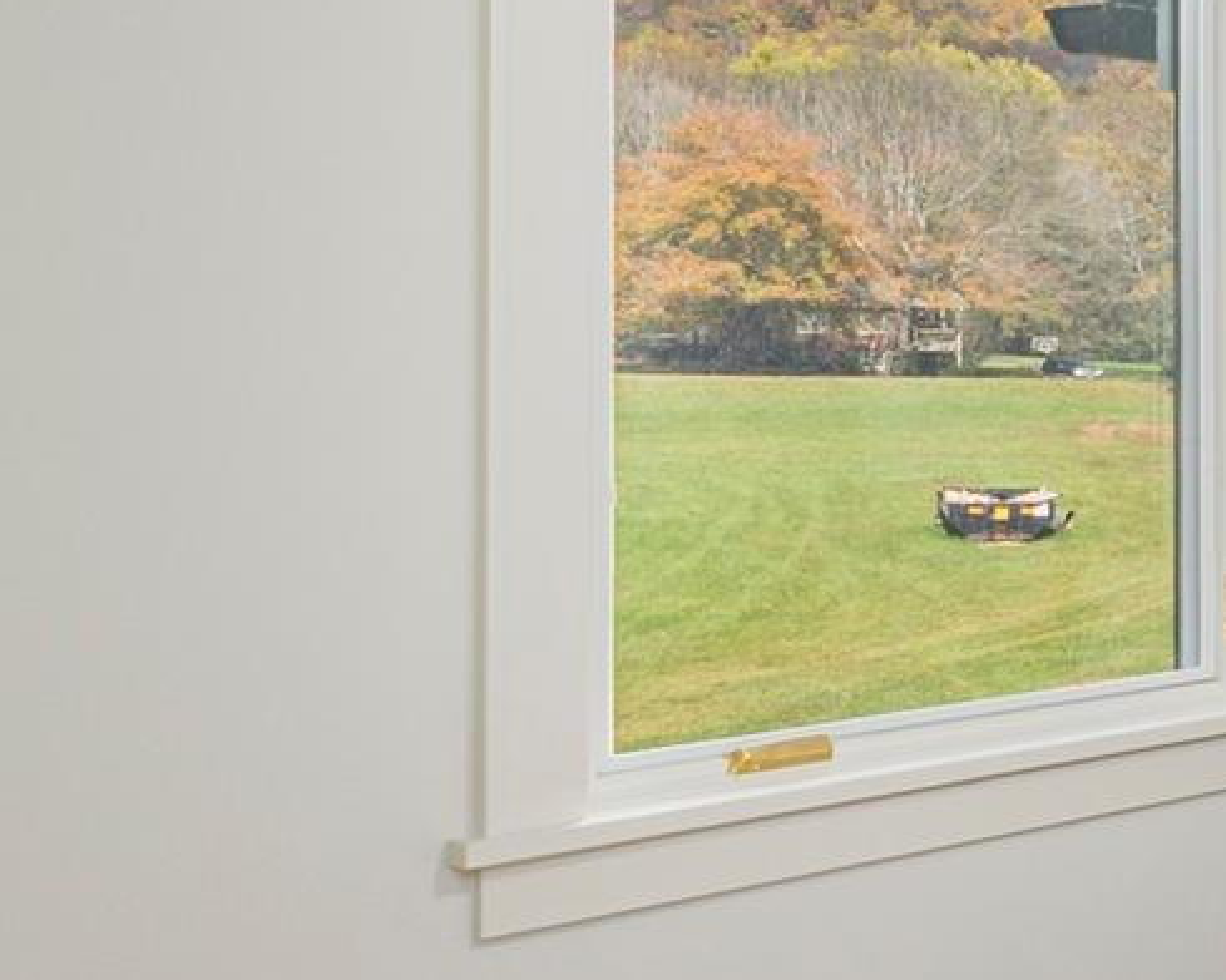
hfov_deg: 20.1
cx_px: 2367
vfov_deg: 27.4
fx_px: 1995
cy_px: 317
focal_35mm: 55
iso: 320
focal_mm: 14
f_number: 7.1
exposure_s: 1/200
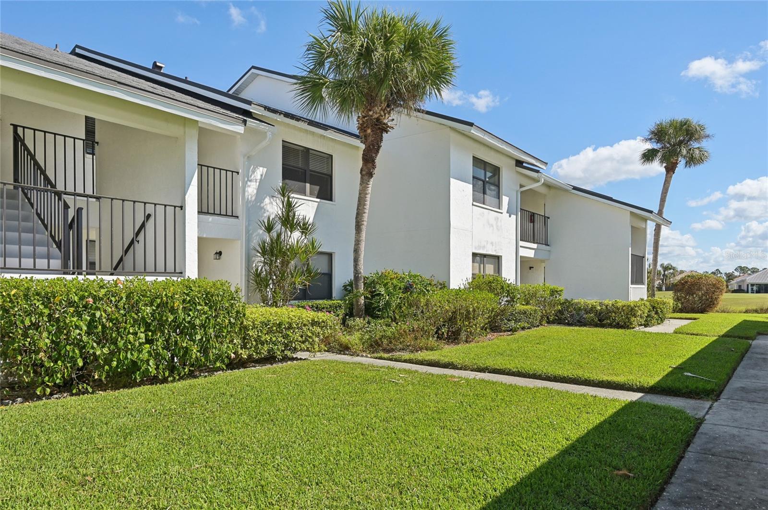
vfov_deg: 55.0
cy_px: 255
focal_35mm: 23
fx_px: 490
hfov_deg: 76.2
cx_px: 384
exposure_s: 1/1250
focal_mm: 23
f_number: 8
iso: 400
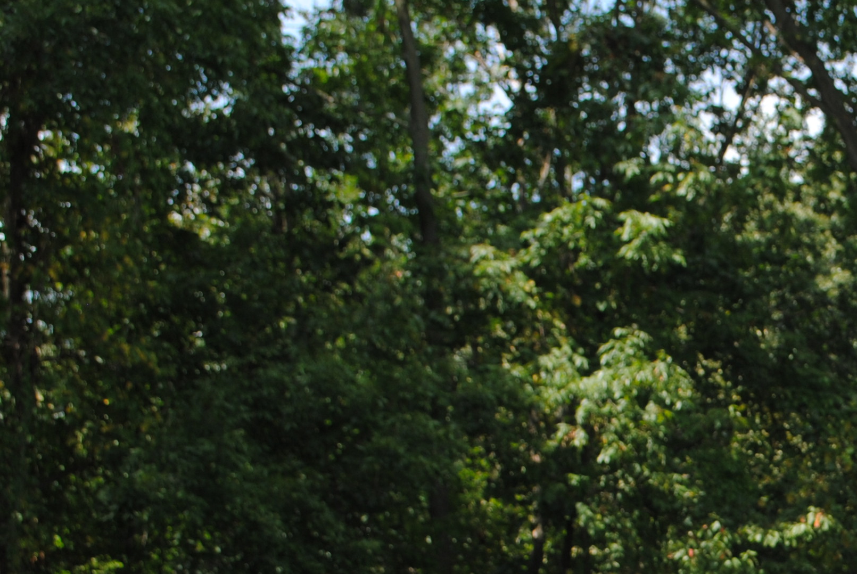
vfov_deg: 13.3
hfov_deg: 19.3
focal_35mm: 101
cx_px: 962
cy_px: 656
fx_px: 2407
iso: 100
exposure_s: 1/200
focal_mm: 28
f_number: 7.1
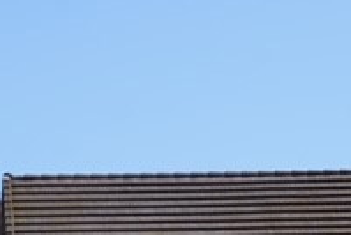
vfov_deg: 4.0
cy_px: 171
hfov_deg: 6.0
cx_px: 337
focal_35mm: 341
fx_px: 3327
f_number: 5
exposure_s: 1/640
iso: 100
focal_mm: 106
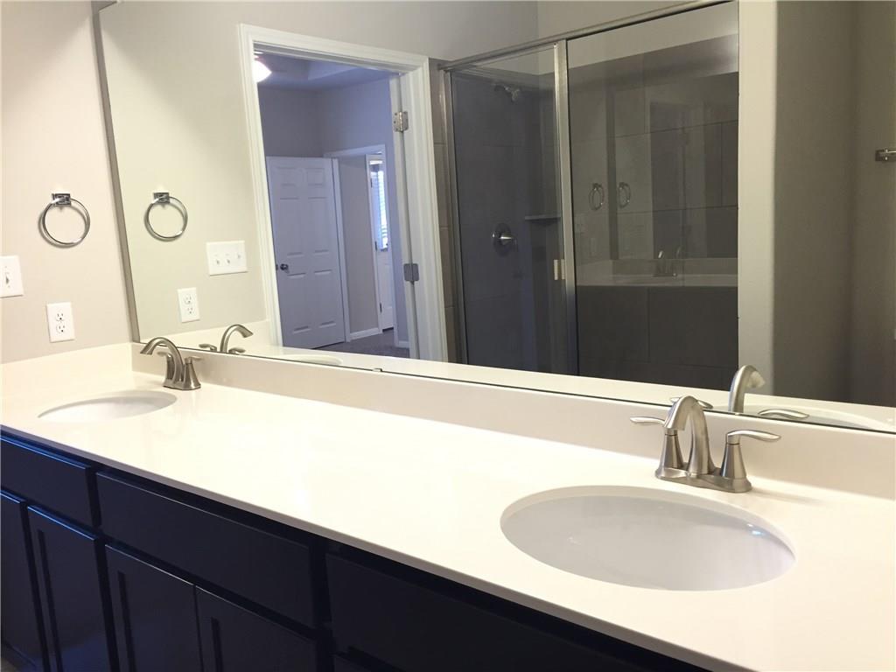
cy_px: 336
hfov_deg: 61.7
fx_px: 751
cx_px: 448
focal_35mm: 29
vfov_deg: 48.2
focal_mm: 4.15
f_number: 2.2
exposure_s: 1/30
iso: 100
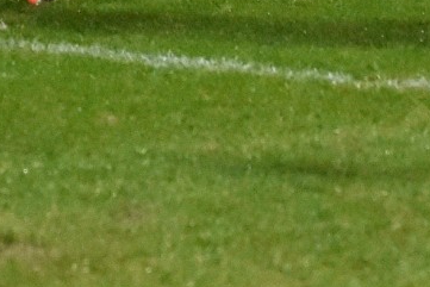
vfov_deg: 2.5
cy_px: -397
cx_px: -281
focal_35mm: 558
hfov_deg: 3.7
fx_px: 6667
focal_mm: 70
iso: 2500
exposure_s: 1/800
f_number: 2.8
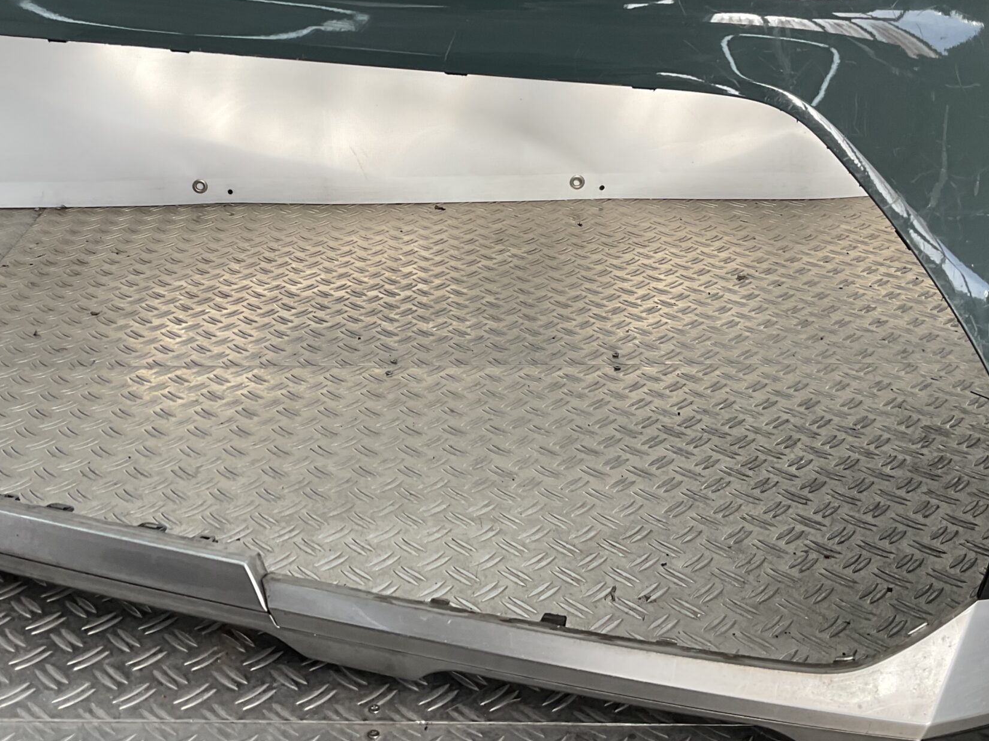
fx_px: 1285
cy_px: 253
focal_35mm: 45
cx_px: 398
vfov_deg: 31.9
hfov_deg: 41.9
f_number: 1.8
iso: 16
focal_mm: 3
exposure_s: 1/226
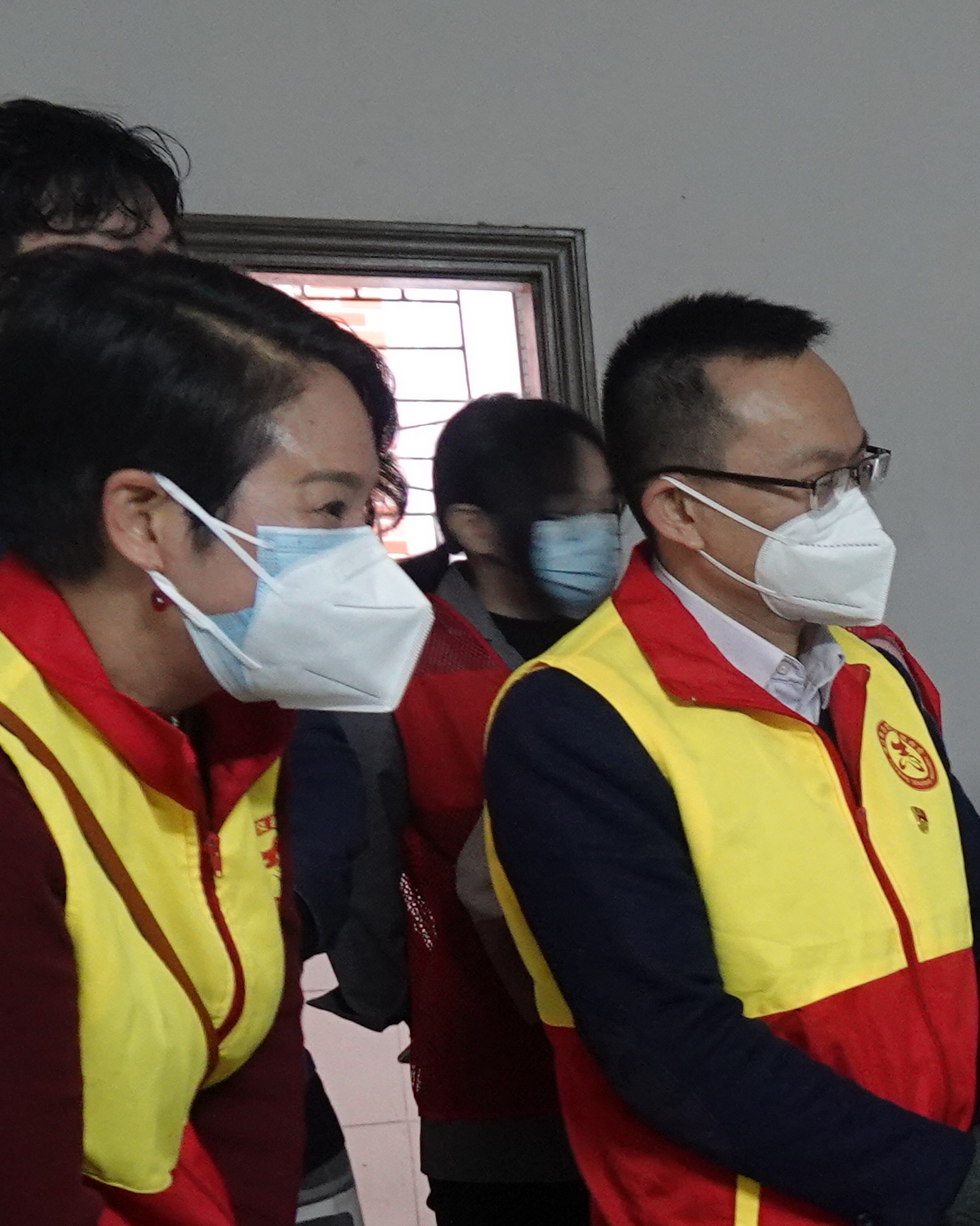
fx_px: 2938
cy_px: 1181
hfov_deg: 15.8
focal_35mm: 81
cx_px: 1827
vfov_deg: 22.8
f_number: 2.4
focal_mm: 8.8
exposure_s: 1/25
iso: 800
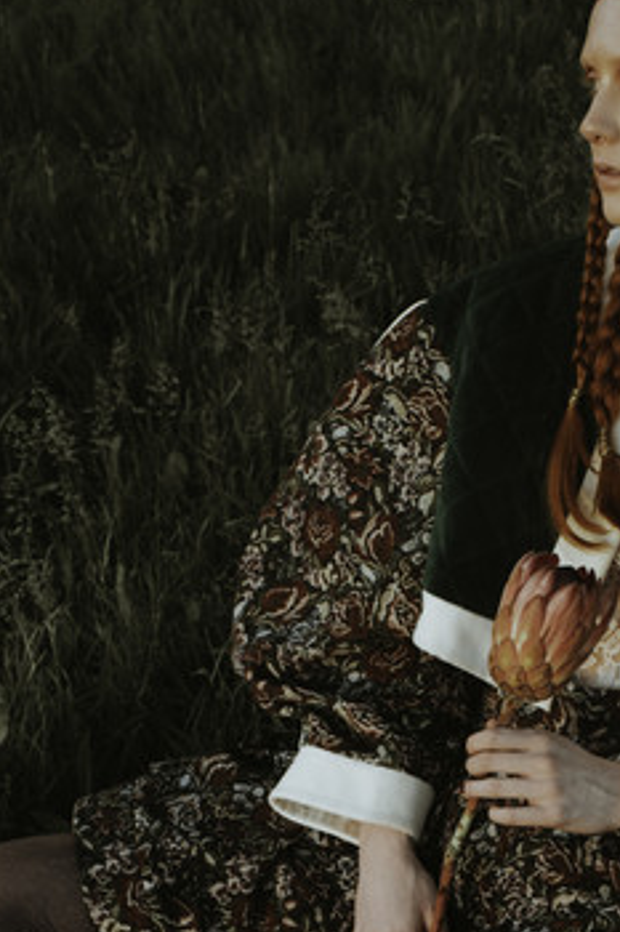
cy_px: 945
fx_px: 2198
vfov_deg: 22.9
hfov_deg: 16.0
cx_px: 446
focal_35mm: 85
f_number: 5
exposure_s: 1/200
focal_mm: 35
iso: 640
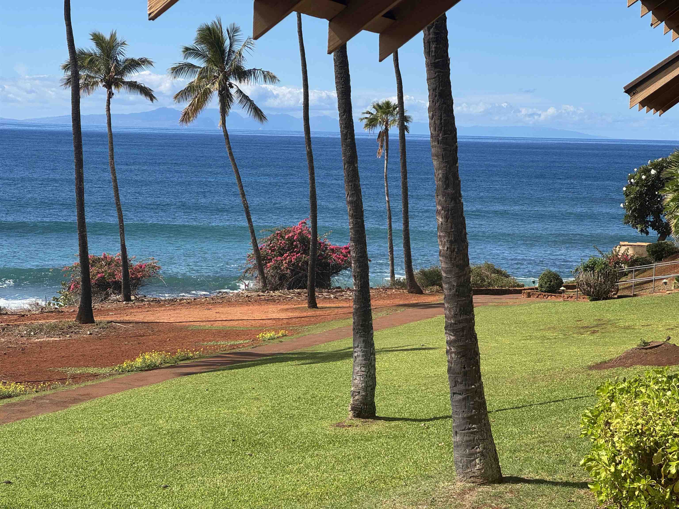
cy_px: 254
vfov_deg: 19.1
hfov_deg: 25.3
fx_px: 1510
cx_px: 340
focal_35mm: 77
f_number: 2.8
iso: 25
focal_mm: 9
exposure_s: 1/747
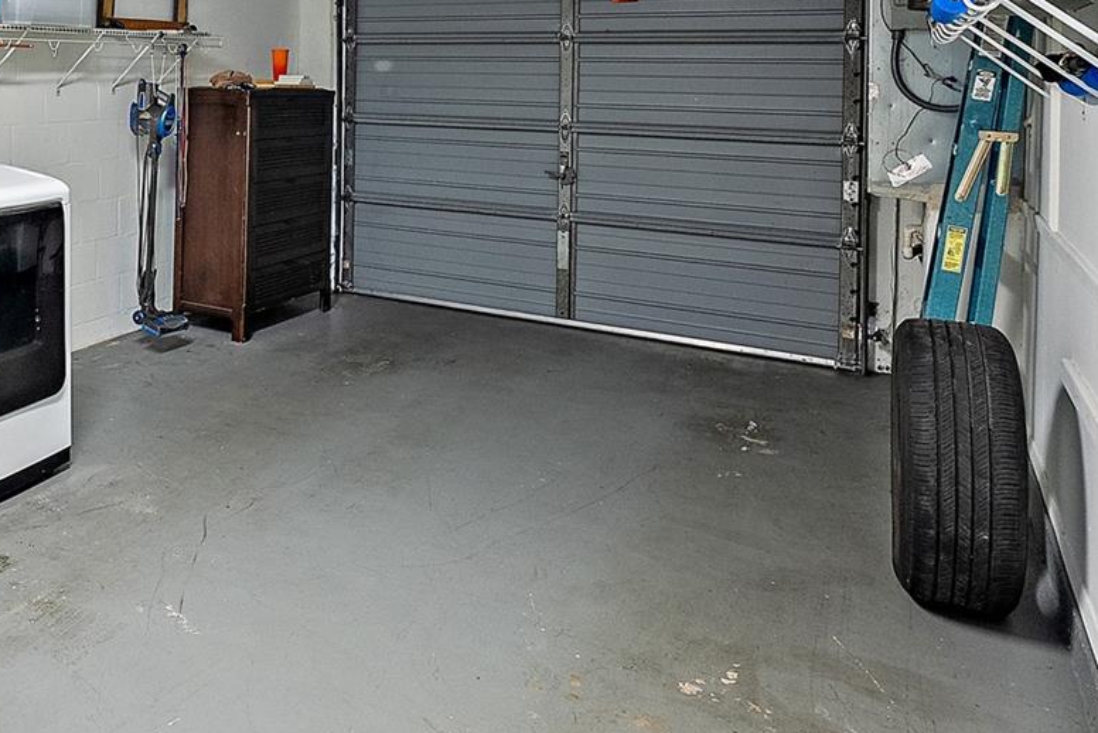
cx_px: 140
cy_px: 67
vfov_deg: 37.3
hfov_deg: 51.5
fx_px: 1007
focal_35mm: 33
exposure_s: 1/20
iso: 1600
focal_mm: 16
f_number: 5.6
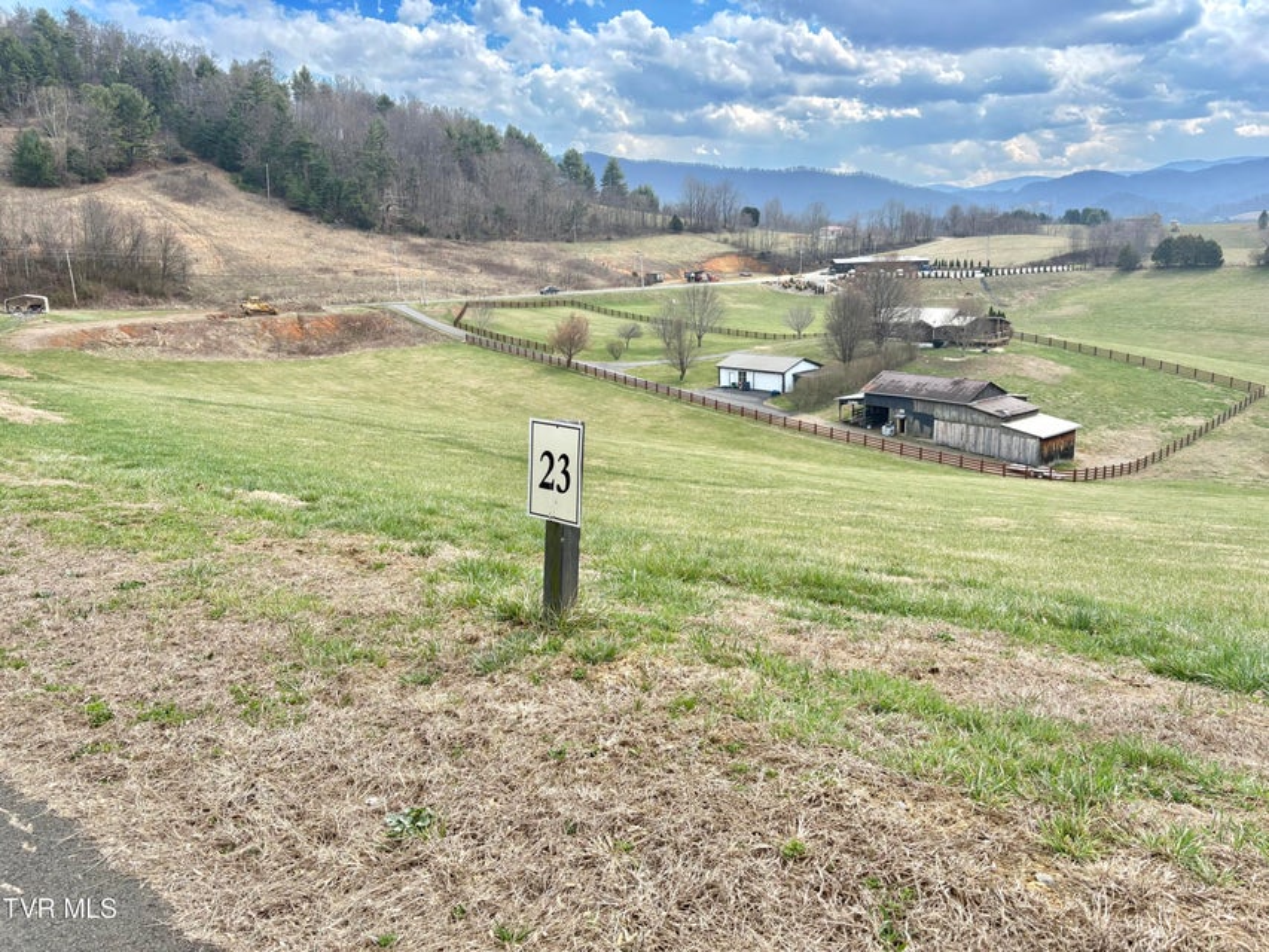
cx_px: 634
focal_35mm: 26
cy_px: 476
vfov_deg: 53.1
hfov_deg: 67.3
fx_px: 953
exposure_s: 1/1550
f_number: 1.6
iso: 50
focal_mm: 5.96
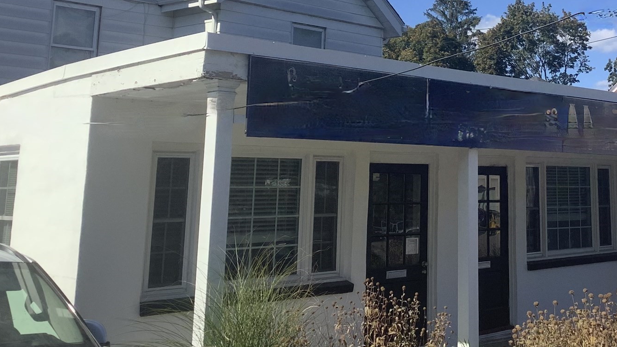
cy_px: 24
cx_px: 463
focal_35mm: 52
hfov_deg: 38.8
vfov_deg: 22.4
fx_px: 851
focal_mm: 3.3
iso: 25
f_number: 2.4
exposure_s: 1/1217
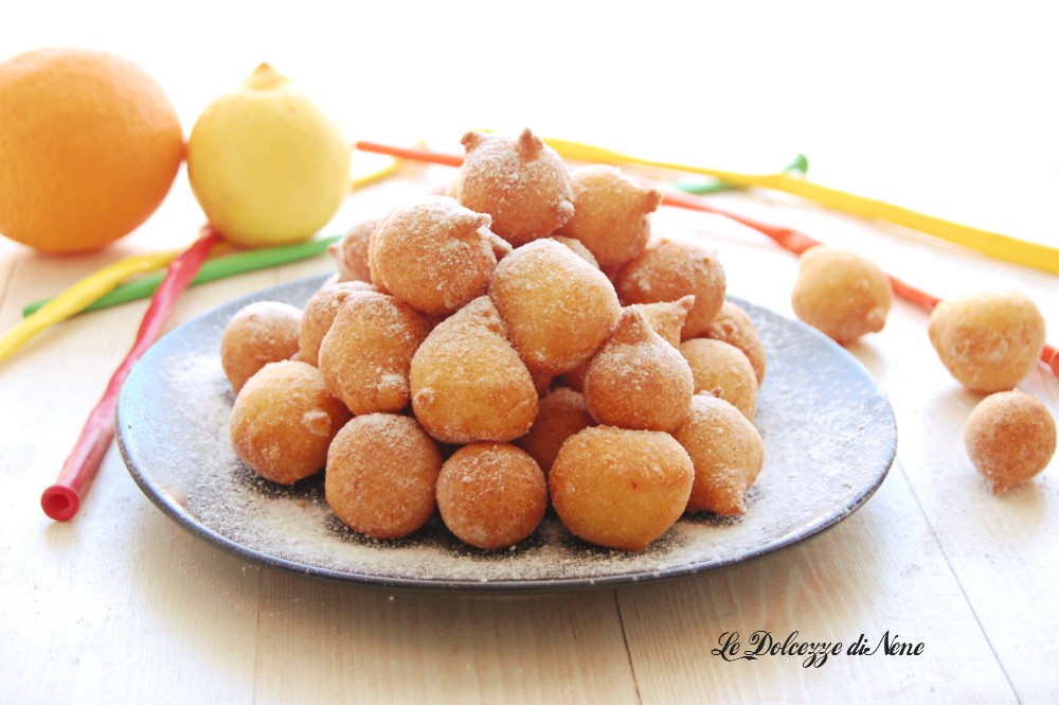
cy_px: 352
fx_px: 2116
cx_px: 530
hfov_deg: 28.1
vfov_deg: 18.9
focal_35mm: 72
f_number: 5.6
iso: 800
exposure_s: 1/13
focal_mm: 48
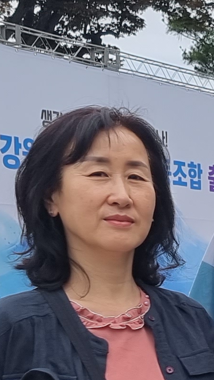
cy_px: 439
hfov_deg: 8.7
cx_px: 452
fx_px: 1321
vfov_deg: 15.8
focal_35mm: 131
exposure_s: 1/120
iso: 50
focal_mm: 6.7
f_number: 1.8
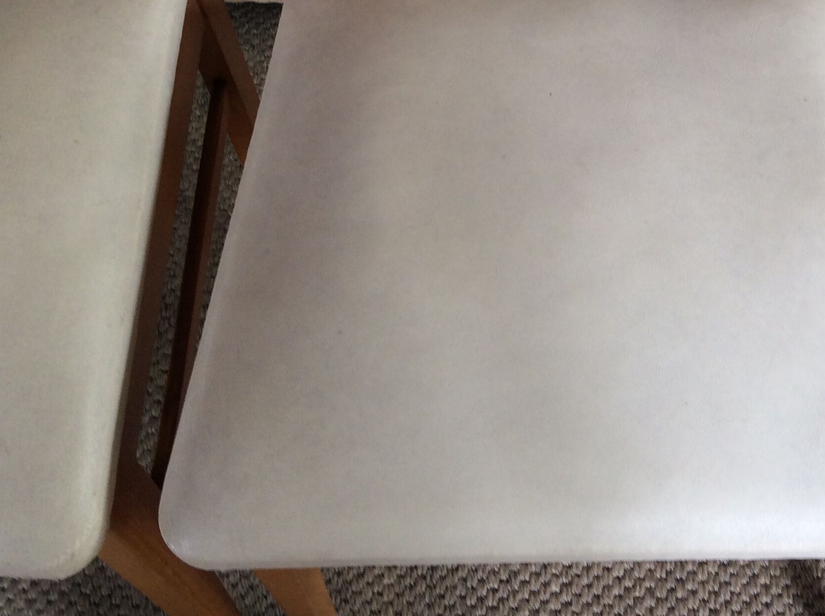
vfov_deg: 28.7
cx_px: 532
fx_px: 1190
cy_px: 176
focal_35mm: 50
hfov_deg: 37.9
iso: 50
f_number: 2.4
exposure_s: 1/25
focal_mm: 3.3
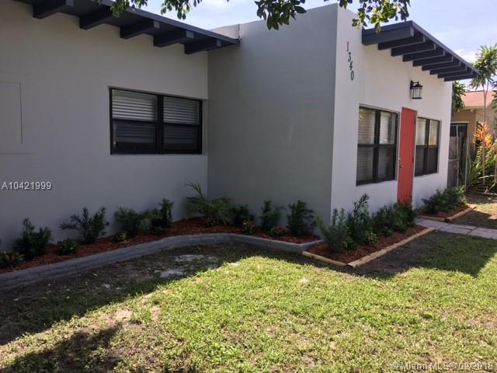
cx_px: 248
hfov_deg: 61.7
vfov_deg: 48.2
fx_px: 416
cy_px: 186
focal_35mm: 29
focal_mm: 4.15
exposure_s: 1/499
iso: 25
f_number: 2.2
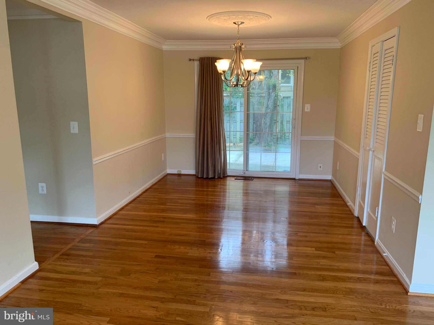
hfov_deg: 67.3
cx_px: 217
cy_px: 162
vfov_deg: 53.1
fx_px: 326
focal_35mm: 26
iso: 50
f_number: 1.8
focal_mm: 4.25
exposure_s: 1/60
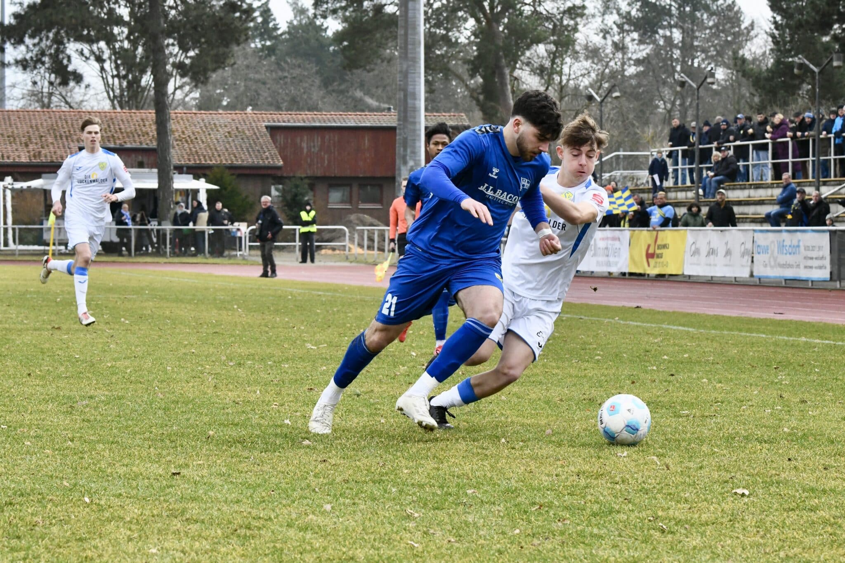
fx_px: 2628
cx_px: 422
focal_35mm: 112
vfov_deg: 12.2
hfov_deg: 18.3
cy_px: 282
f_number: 10
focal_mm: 112
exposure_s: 1/1250
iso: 3200
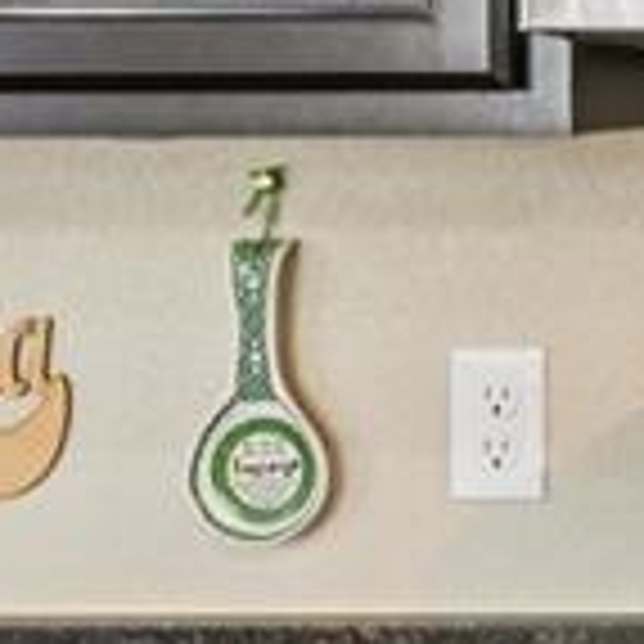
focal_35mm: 85
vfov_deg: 20.0
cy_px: 68
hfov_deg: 16.3
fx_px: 1789
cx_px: 1238
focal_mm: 14
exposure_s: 1/2
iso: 400
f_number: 11
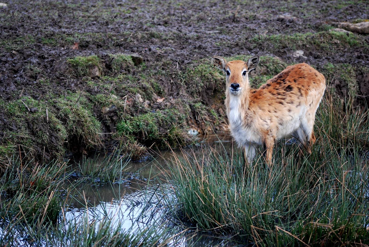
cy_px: 124
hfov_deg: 13.7
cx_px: 184
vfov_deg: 9.2
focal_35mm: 150
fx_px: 1539
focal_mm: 100
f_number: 4.2
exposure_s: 1/200
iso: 200
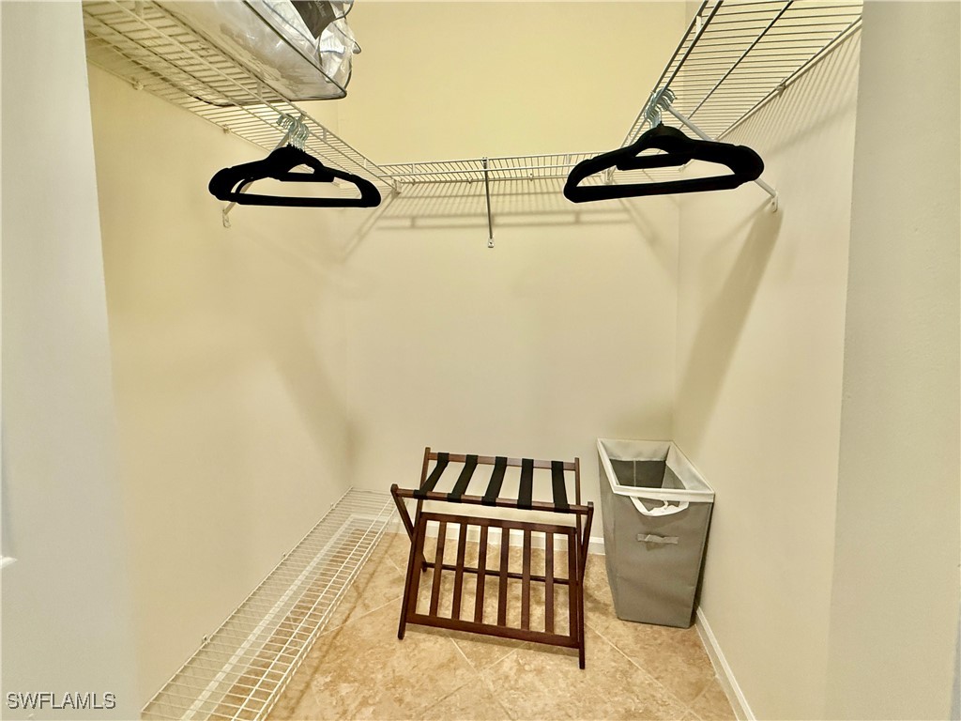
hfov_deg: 102.1
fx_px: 389
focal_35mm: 14
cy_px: 360
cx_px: 480
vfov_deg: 85.7
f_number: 2.2
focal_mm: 2.22
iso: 250
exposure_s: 1/60
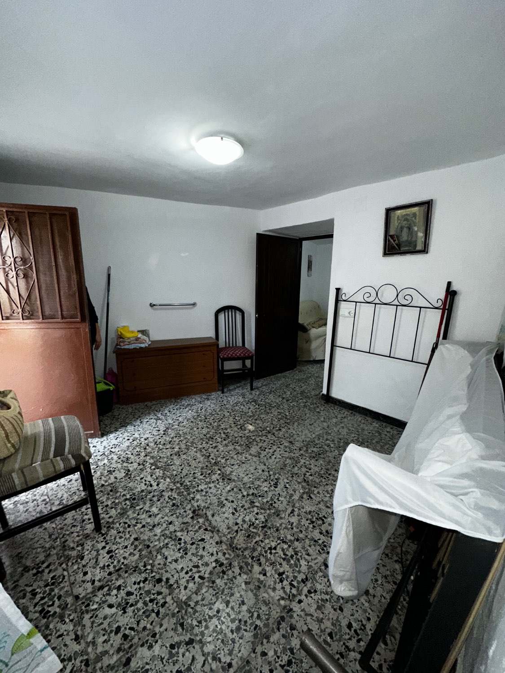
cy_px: 336
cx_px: 252
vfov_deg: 102.1
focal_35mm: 14
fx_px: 272
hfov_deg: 85.7
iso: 160
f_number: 2.2
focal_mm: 2.22
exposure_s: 1/50
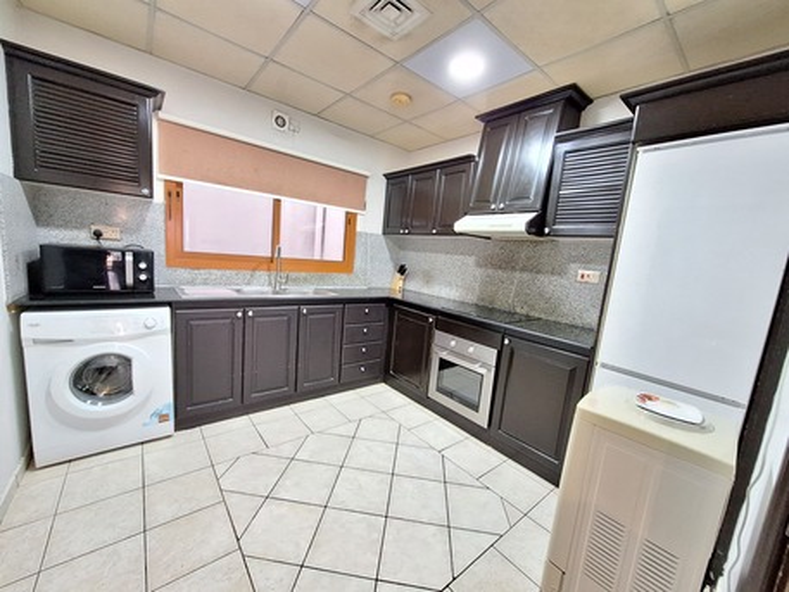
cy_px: 296
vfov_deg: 89.9
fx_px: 296
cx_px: 394
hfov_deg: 106.2
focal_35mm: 13
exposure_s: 1/24
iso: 400
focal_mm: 1.74
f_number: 2.2
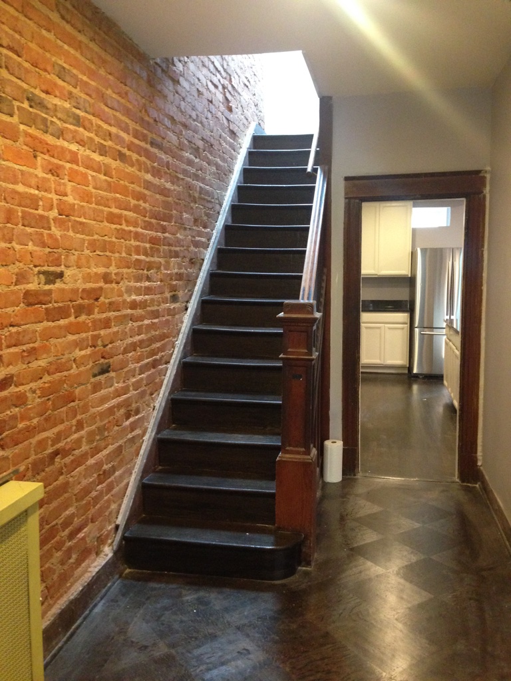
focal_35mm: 33
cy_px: 340
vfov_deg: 55.4
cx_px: 256
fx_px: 650
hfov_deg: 42.9
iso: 400
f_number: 2.4
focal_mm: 4.12
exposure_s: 1/20
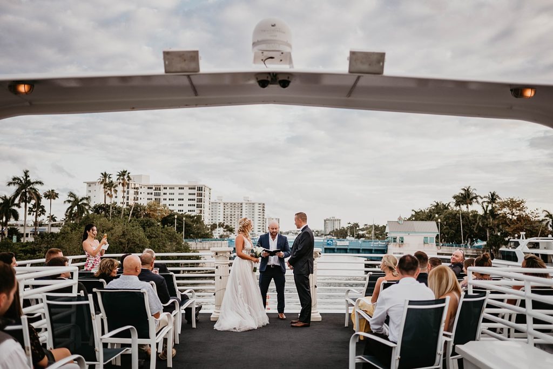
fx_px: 538
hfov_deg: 54.4
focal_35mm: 35
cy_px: 184
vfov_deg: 37.9
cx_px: 276
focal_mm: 35
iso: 200
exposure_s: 1/1250
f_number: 1.4
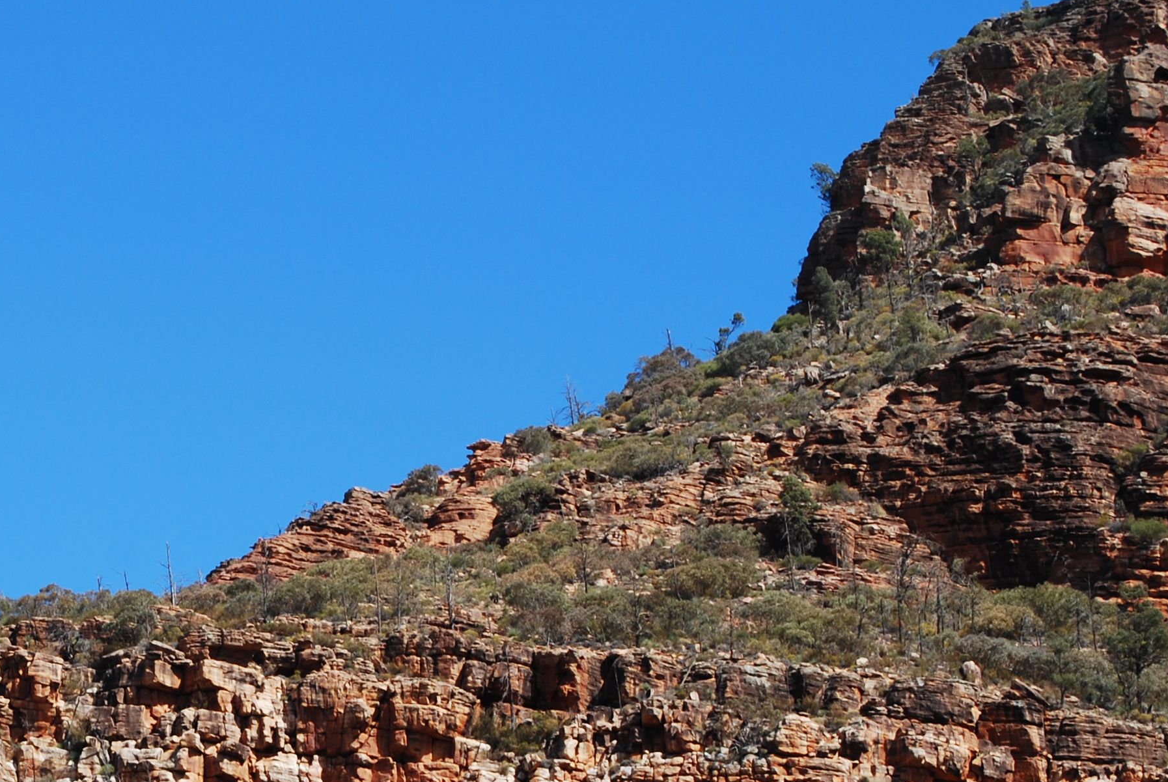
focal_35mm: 178
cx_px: 66
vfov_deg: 7.7
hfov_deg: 11.4
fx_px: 5785
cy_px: 712
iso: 100
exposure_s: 1/160
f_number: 11
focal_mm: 55
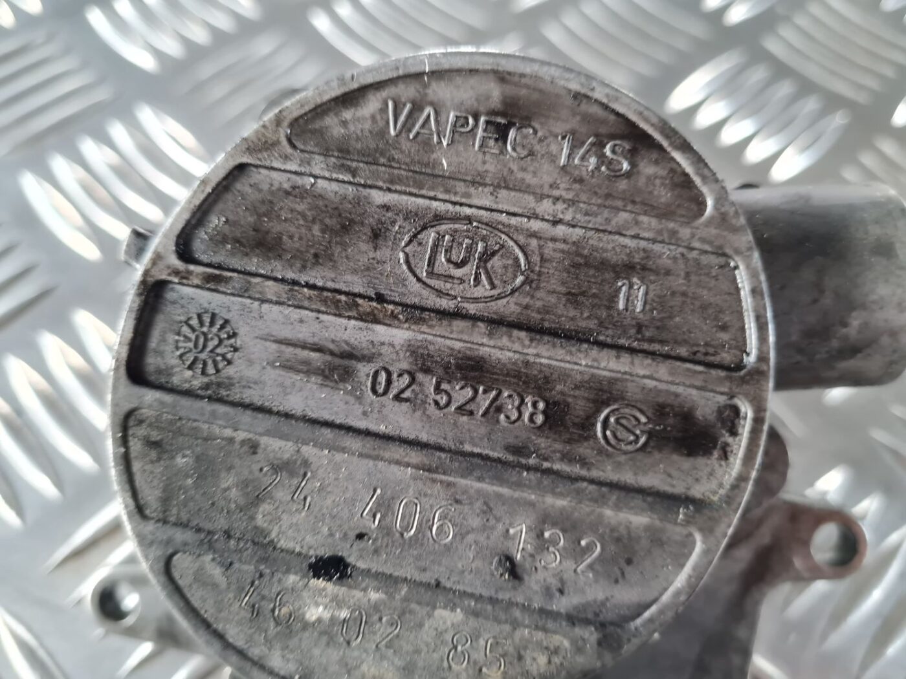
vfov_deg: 53.1
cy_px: 340
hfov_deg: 67.3
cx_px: 453
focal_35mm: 26
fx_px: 680
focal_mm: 5.4
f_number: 1.8
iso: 400
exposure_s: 1/50
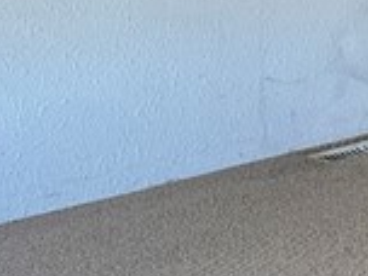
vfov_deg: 8.6
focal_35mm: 162
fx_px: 1722
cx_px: 1092
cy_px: -310
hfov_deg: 9.6
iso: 125
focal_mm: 6.86
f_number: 1.78
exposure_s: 1/60
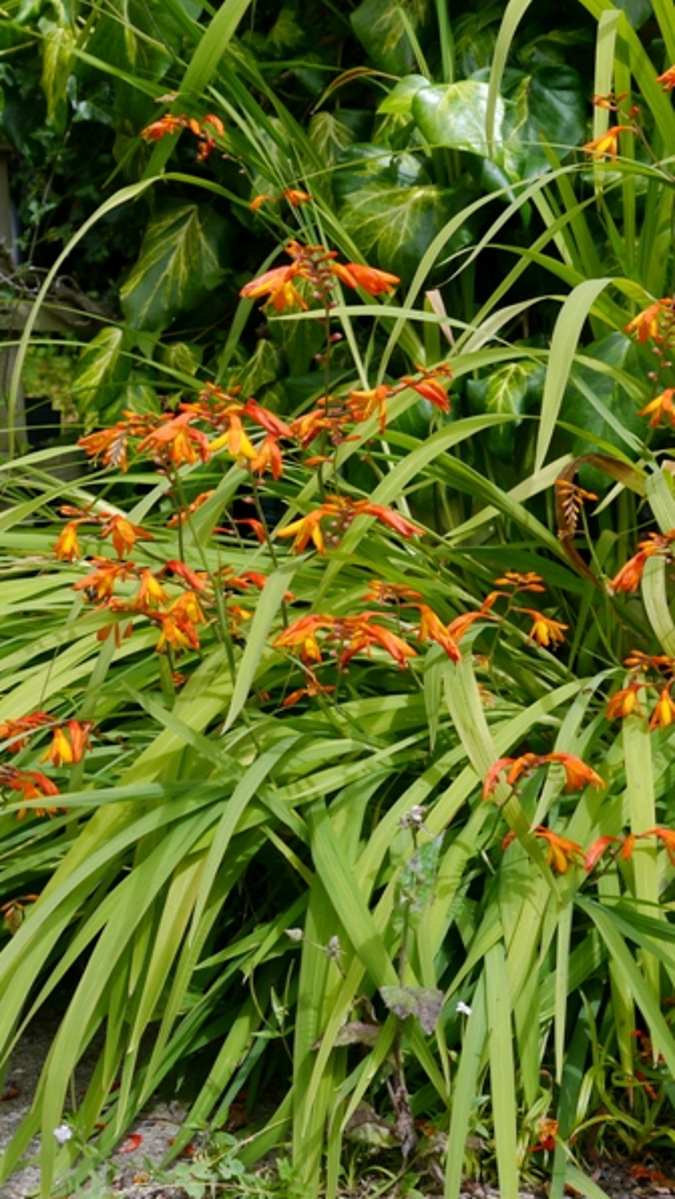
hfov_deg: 16.5
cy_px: 601
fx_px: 2322
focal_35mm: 73
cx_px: 338
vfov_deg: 29.0
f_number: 7.1
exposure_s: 1/250
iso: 160
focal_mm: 25
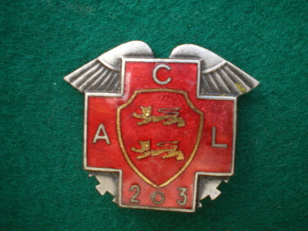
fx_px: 338
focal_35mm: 38
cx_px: 154
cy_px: 116
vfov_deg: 37.7
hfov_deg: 49.0
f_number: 3.1
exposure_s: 1/50
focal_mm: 6.3
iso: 160
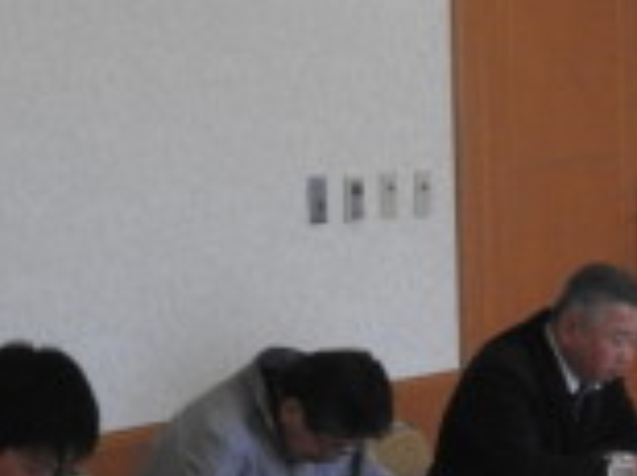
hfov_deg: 11.9
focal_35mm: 156
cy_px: 393
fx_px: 2866
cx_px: 1063
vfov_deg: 9.5
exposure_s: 1/30
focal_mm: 7.2
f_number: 3.8
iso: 320
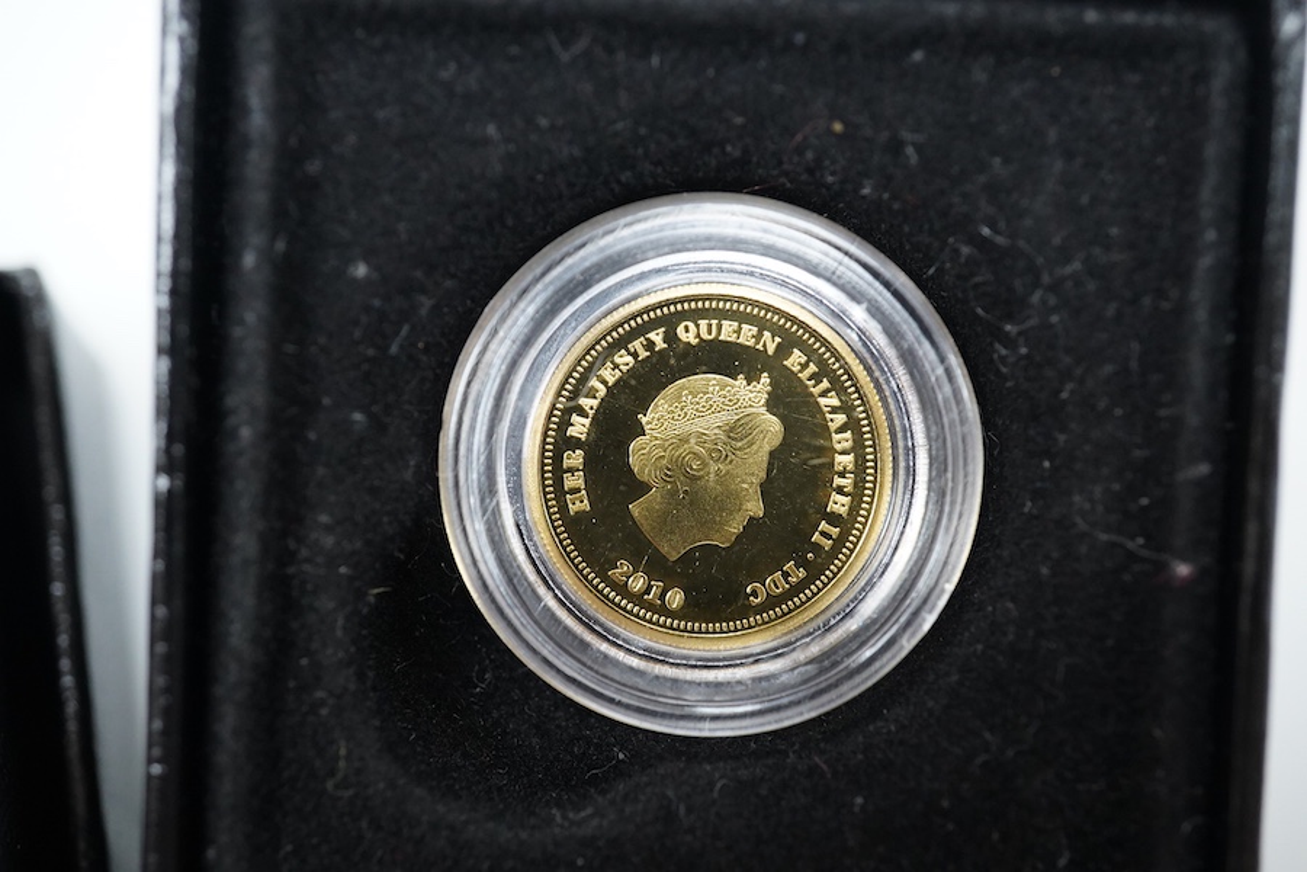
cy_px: 436
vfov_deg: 29.9
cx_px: 654
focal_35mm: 45
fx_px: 1634
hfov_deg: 43.6
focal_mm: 30
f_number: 9
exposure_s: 1/60
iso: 2500
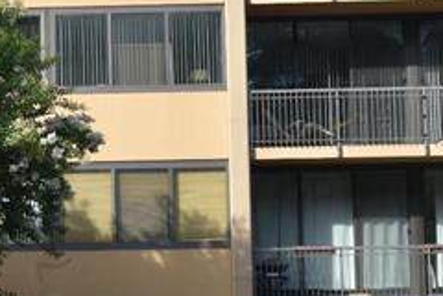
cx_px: -37
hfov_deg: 13.2
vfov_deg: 9.0
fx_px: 1883
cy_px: 168
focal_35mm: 153
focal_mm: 34
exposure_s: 1/250
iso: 200
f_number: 8
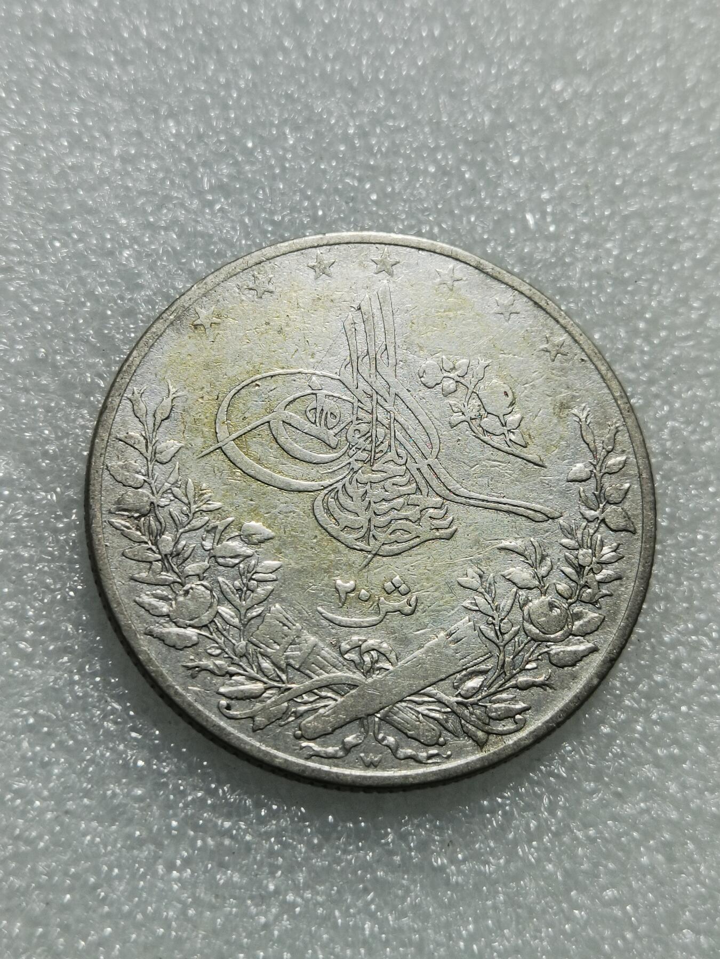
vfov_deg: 29.8
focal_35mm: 65
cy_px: 480
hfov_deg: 22.6
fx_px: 1803
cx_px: 360
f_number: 1.9
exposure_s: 1/113
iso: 50
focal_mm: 6.67
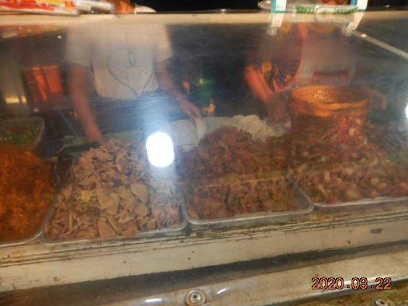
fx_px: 295
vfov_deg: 54.9
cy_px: 157
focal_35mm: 25
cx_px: 197
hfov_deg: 69.4
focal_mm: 4.3
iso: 125
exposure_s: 1/100
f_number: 2.8
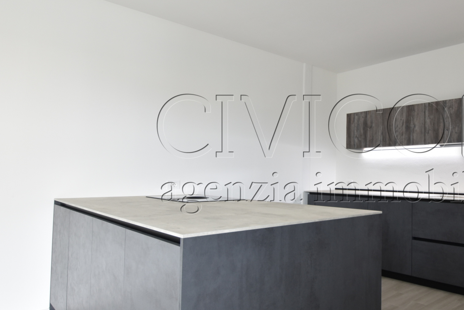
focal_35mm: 26
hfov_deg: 64.5
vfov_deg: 49.6
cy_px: 149
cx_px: 358
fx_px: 335
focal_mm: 10
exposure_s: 1/10
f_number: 5.6
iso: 280
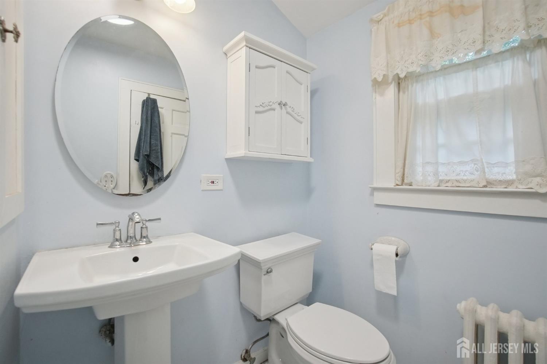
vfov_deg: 77.3
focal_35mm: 15
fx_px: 228
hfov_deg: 100.4
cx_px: 274
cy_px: 182
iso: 2000
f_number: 9
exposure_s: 1/125
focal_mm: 10
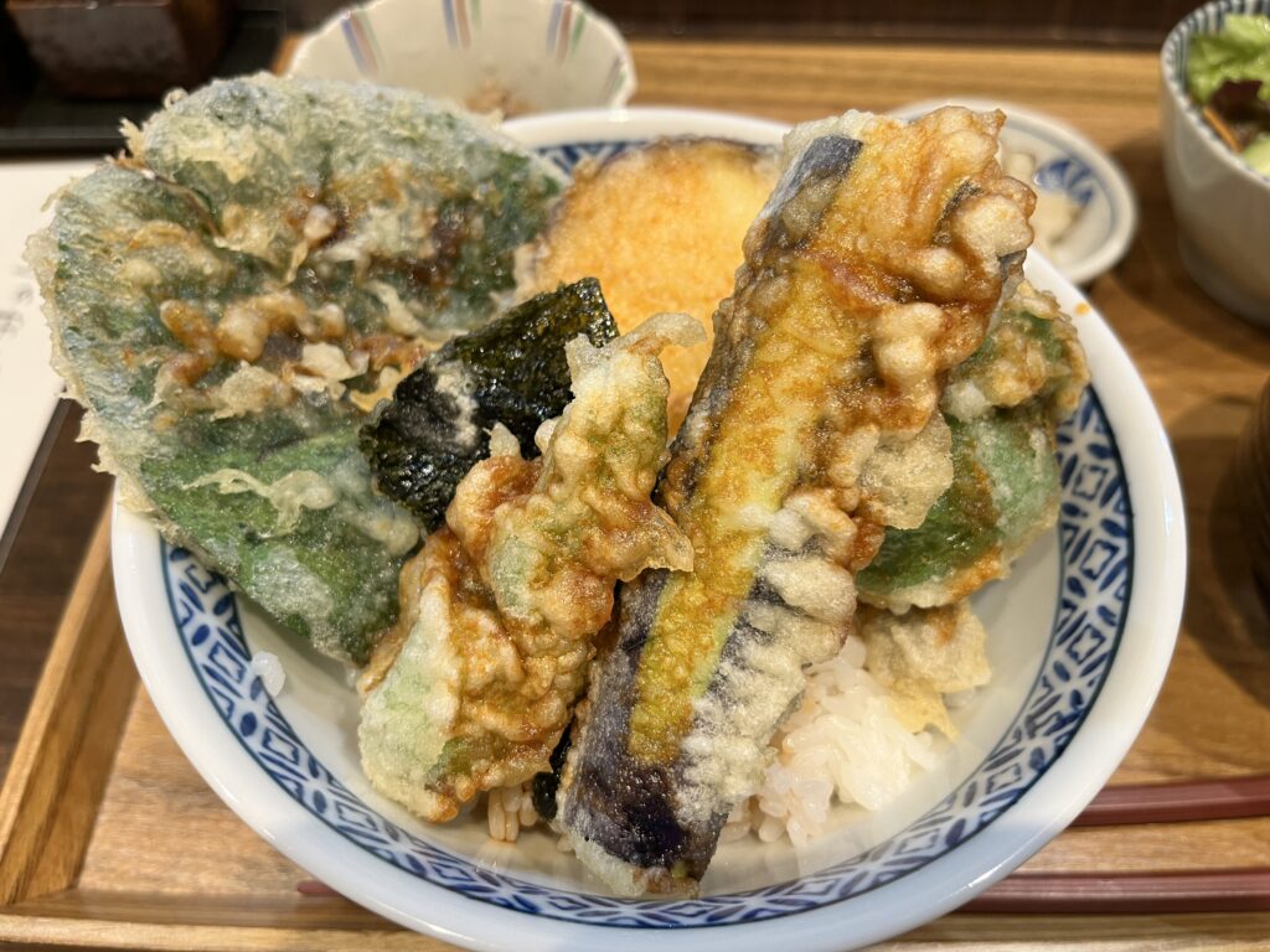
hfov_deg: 67.3
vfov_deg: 53.1
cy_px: 476
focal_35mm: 26
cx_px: 635
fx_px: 954
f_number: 1.6
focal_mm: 5.1
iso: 64
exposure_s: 1/50
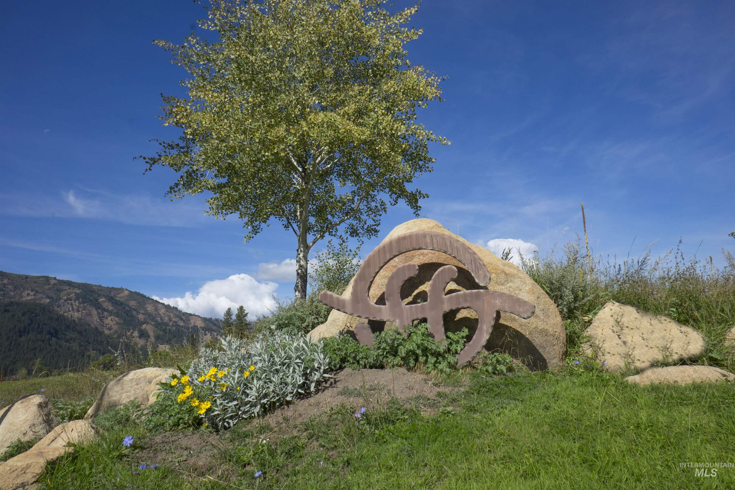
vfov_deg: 53.1
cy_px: 245
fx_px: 490
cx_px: 368
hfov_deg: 73.7
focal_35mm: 24
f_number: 14
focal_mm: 16
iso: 100
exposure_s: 1/125
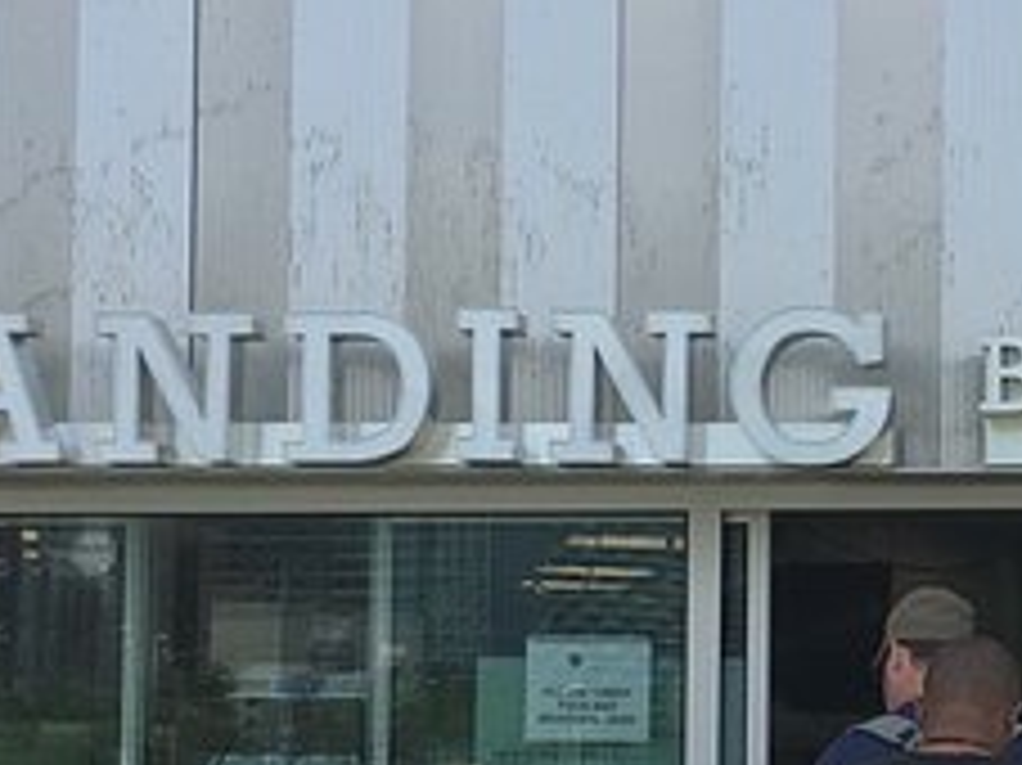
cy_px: 637
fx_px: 2833
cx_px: 878
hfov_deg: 20.1
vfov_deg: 15.3
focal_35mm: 96
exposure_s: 1/725
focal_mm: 4.15
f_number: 2.2
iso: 25
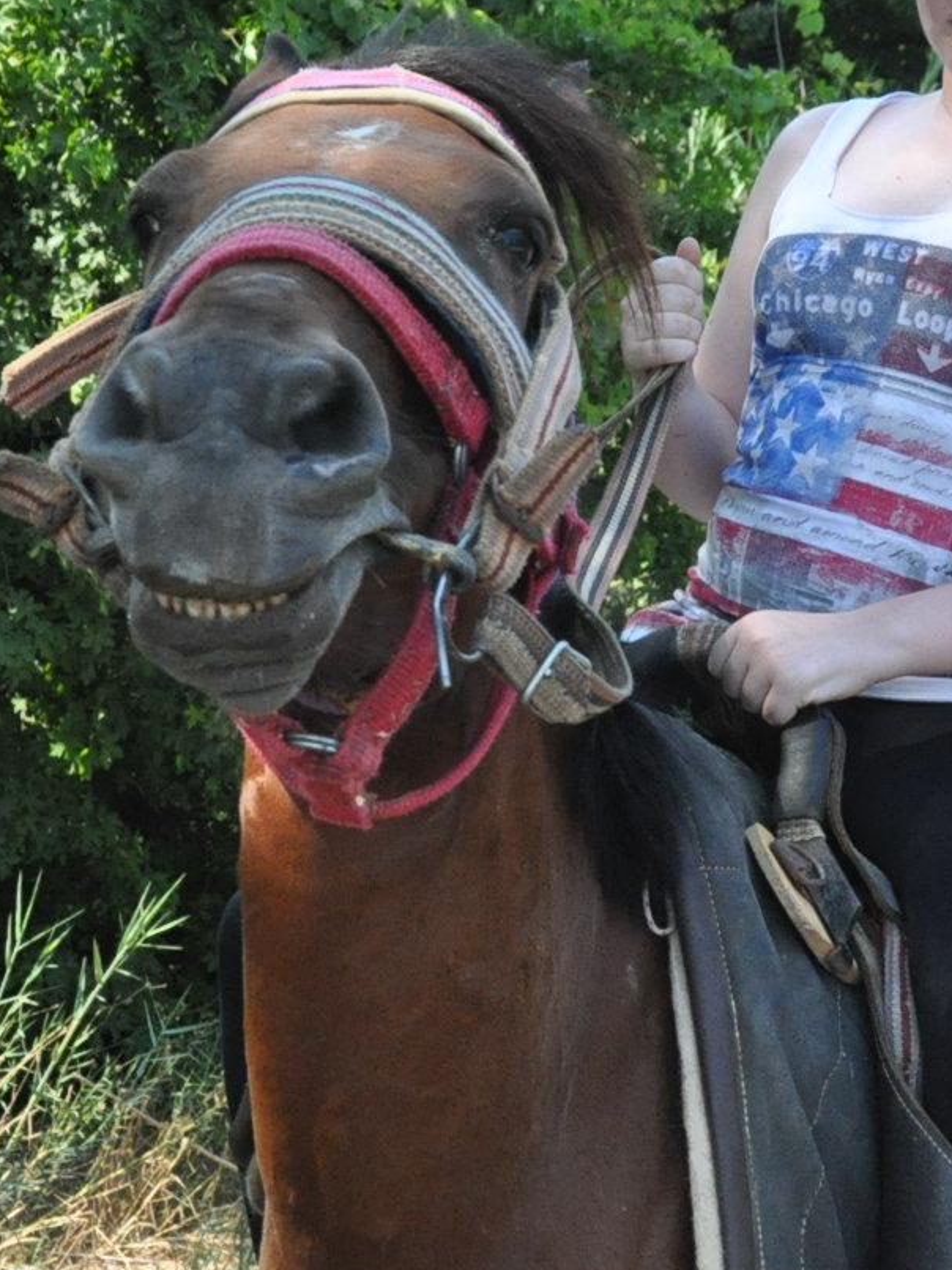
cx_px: 402
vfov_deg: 21.3
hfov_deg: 16.0
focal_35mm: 92
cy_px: 665
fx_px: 3375
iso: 1600
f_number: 6.3
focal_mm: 24
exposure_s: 1/1600
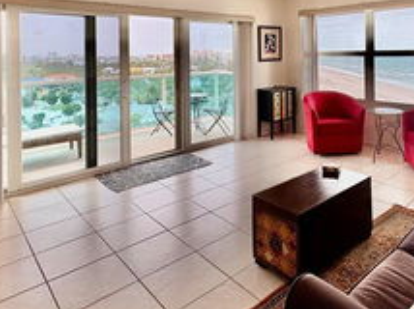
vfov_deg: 46.3
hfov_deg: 62.0
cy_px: 50
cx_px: 276
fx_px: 334
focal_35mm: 28
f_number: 2.2
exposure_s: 1/120
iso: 64
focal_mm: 2.22
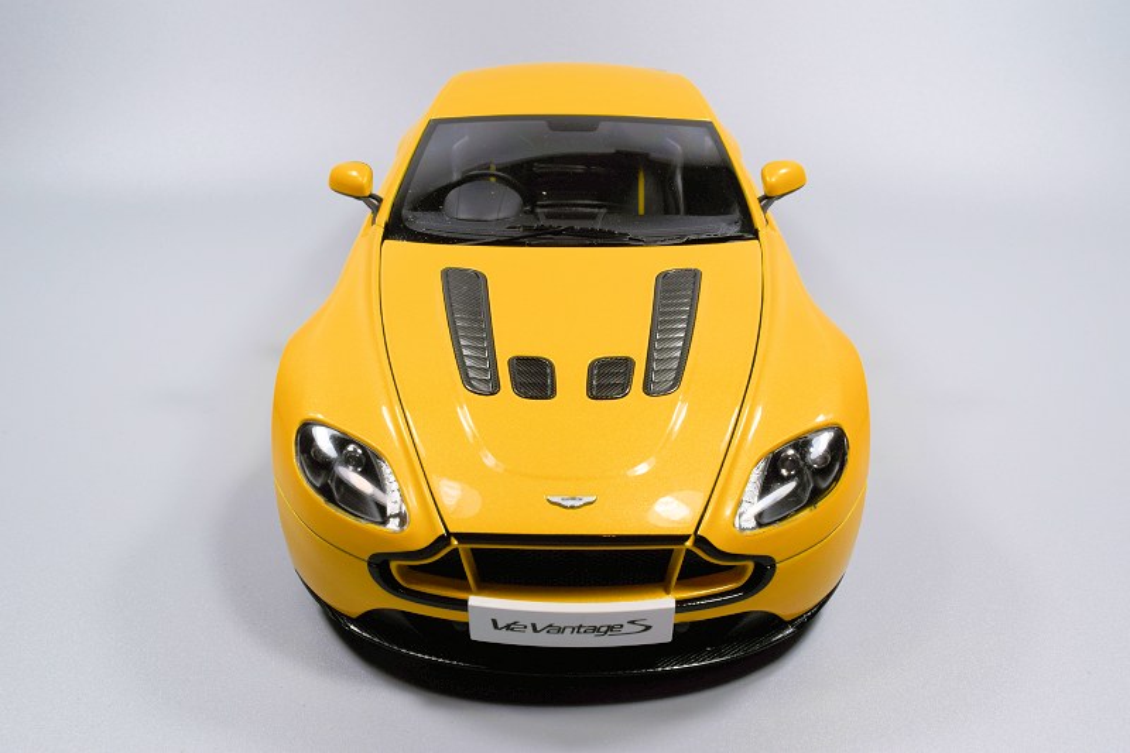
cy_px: 376
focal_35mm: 34
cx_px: 565
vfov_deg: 38.3
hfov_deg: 55.1
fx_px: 1083
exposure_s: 1/6
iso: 100
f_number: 18
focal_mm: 23
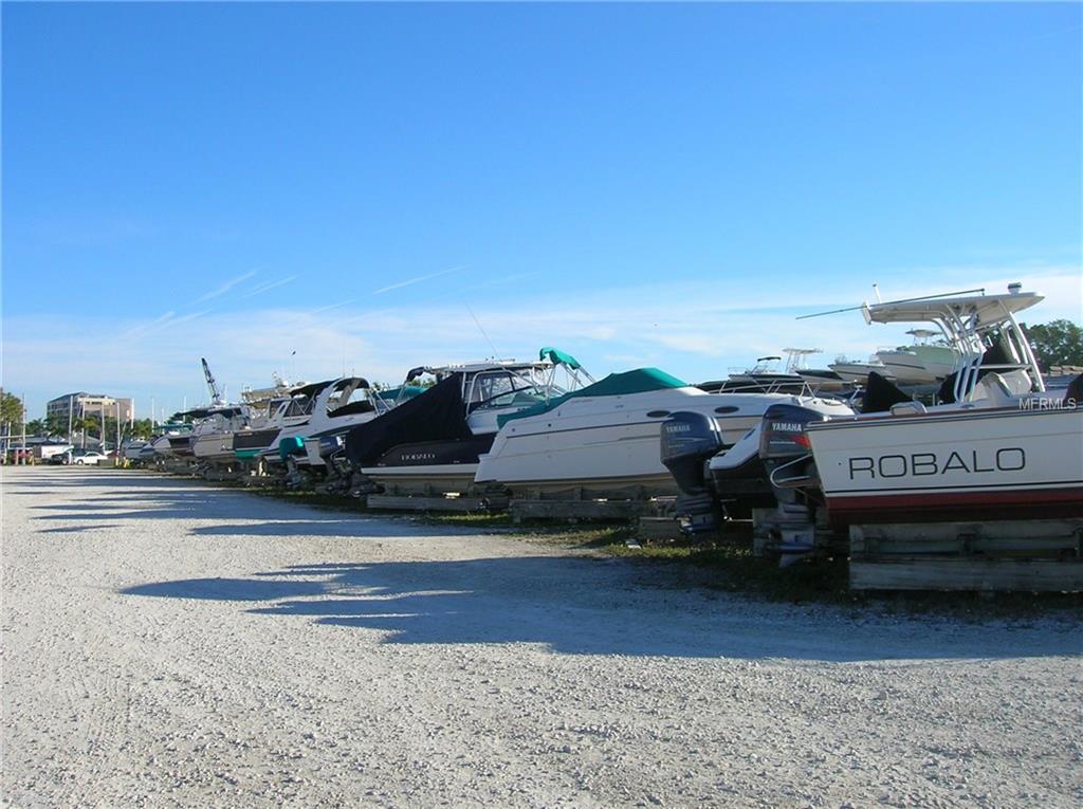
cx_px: 542
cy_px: 404
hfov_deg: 54.0
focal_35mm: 34
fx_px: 1062
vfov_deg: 41.7
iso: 50
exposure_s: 1/365
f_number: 4.9
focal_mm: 5.7
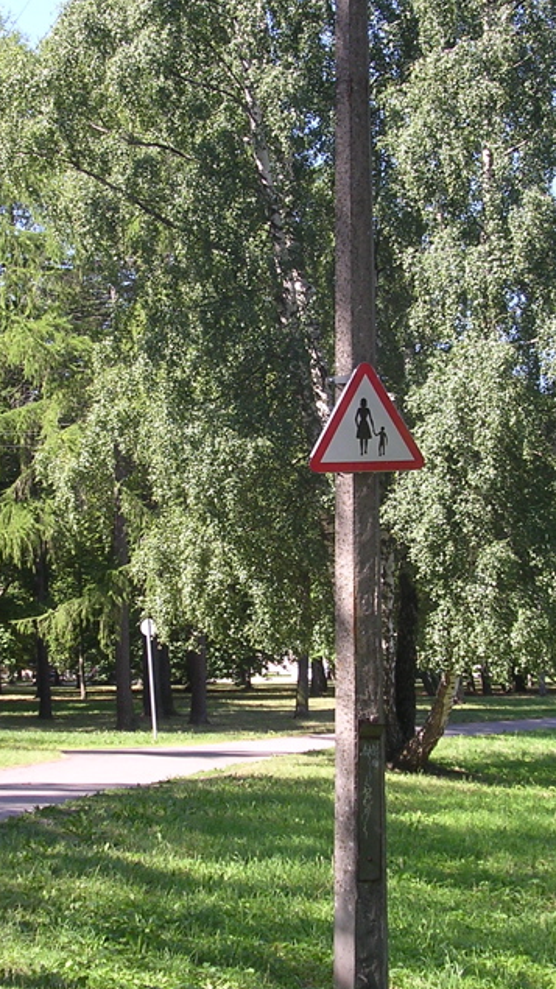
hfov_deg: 17.0
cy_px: 487
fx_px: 1862
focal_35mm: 71
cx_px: 251
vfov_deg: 29.8
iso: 100
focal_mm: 7.1
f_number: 3
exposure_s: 1/193
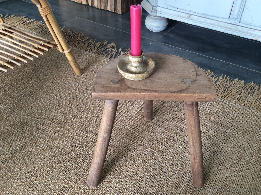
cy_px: 98
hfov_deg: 56.9
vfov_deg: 44.1
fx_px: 241
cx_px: 130
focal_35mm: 32
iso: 32
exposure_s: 1/25
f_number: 2.4
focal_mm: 3.3
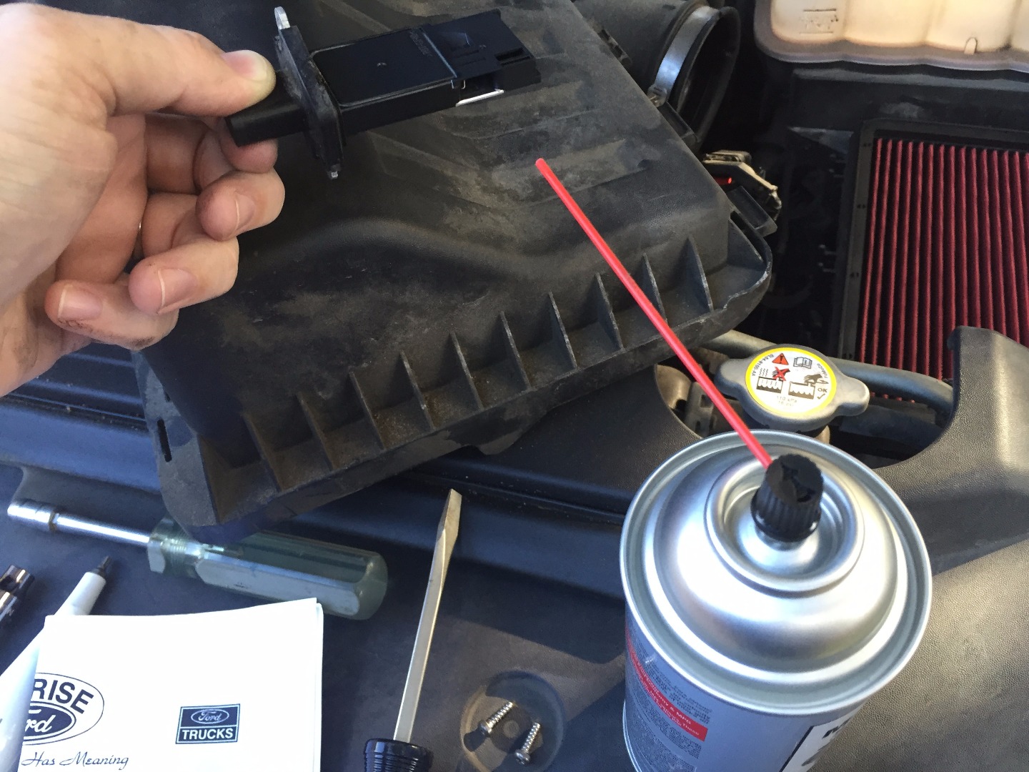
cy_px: 386
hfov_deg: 61.7
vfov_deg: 48.2
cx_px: 514
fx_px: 862
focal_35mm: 29
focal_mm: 4.15
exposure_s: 1/30
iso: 50
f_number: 2.2
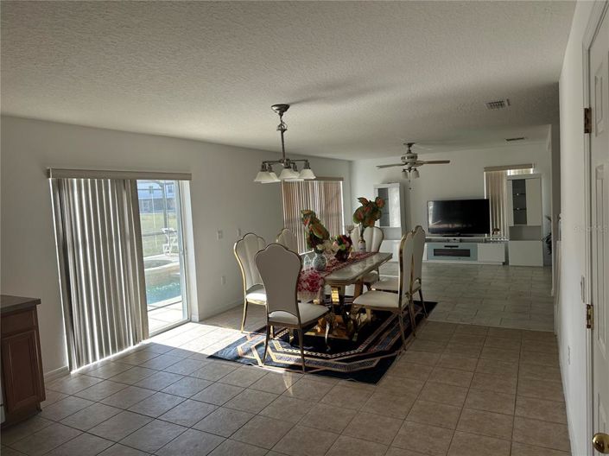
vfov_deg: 56.8
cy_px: 228
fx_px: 422
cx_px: 304
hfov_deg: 71.6
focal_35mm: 24
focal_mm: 6.86
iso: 64
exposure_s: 1/121
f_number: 1.78
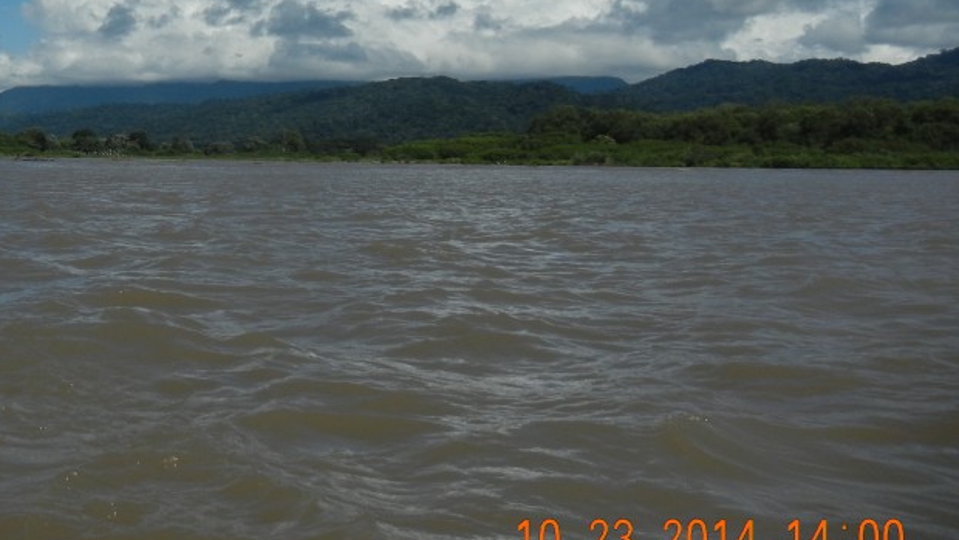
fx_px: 1373
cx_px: 209
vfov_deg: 21.8
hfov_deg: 37.3
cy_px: 68
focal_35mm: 54
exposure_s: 1/1100
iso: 160
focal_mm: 5.4
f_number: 7
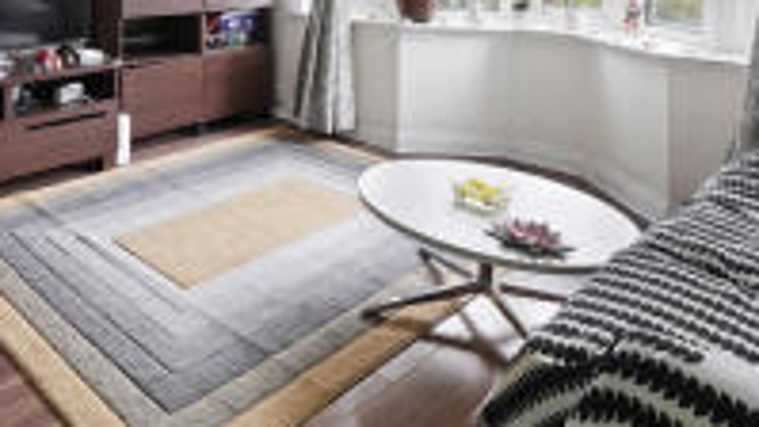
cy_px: -48
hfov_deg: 58.5
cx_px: 133
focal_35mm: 30
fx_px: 604
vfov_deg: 33.7
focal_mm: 12
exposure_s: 2
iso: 400
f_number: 8
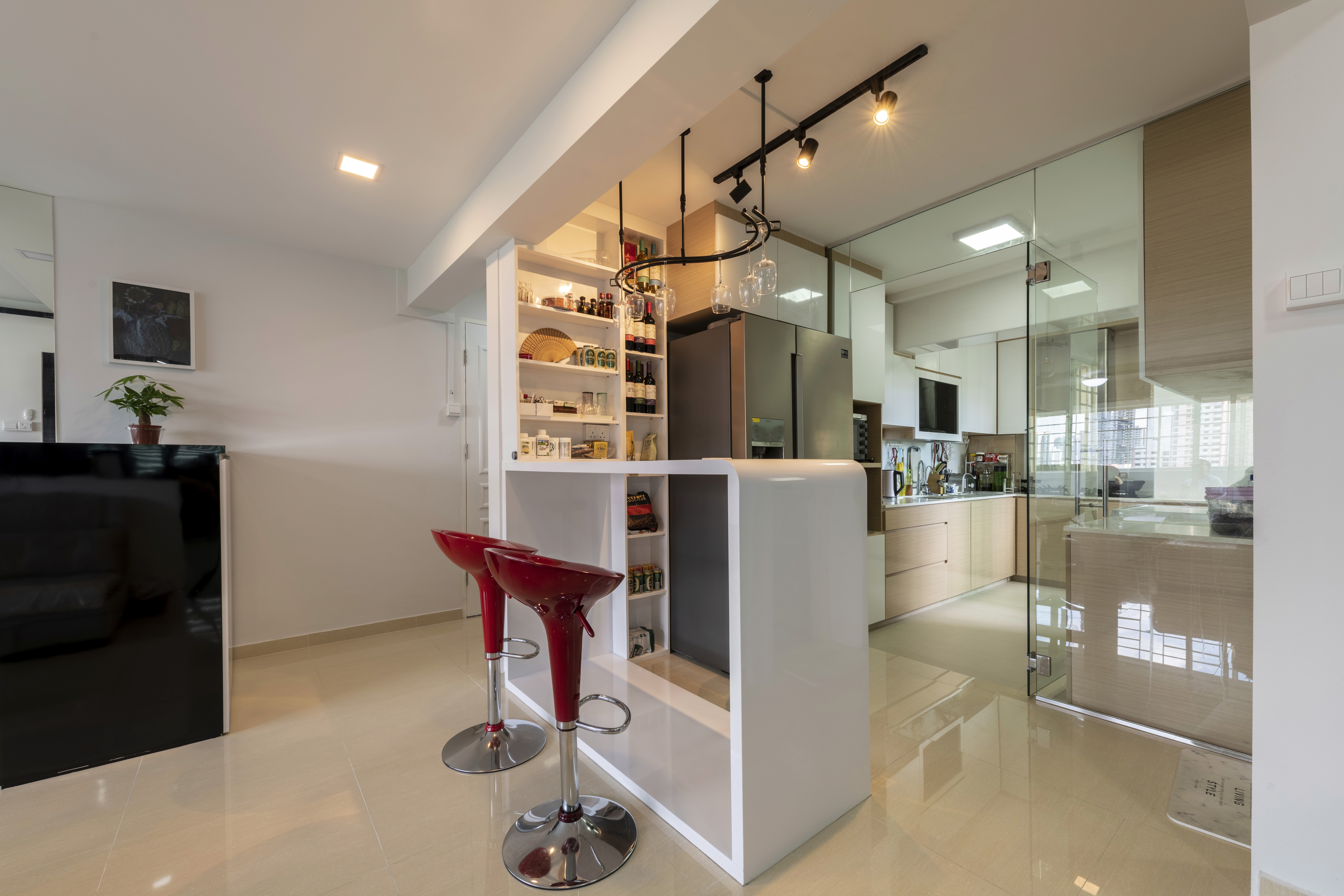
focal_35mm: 14
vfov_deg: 81.2
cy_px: 448
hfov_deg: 104.3
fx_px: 523
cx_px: 672
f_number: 11
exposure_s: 1/25
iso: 80
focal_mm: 14
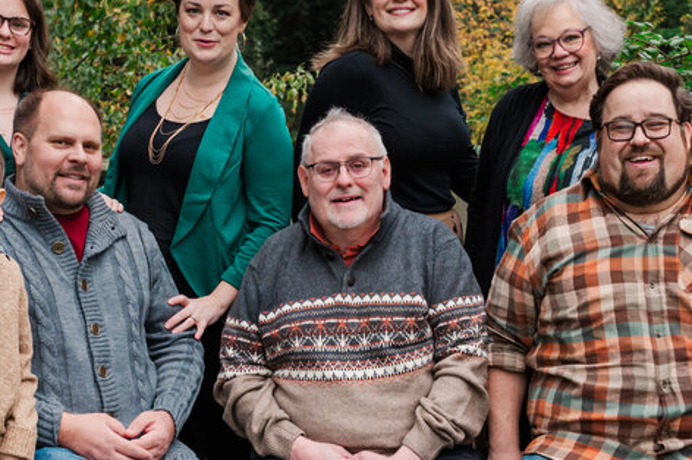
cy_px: 255
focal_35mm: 89
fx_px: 1710
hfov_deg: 22.9
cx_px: 386
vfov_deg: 15.3
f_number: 5
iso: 800
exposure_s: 1/400
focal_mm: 35
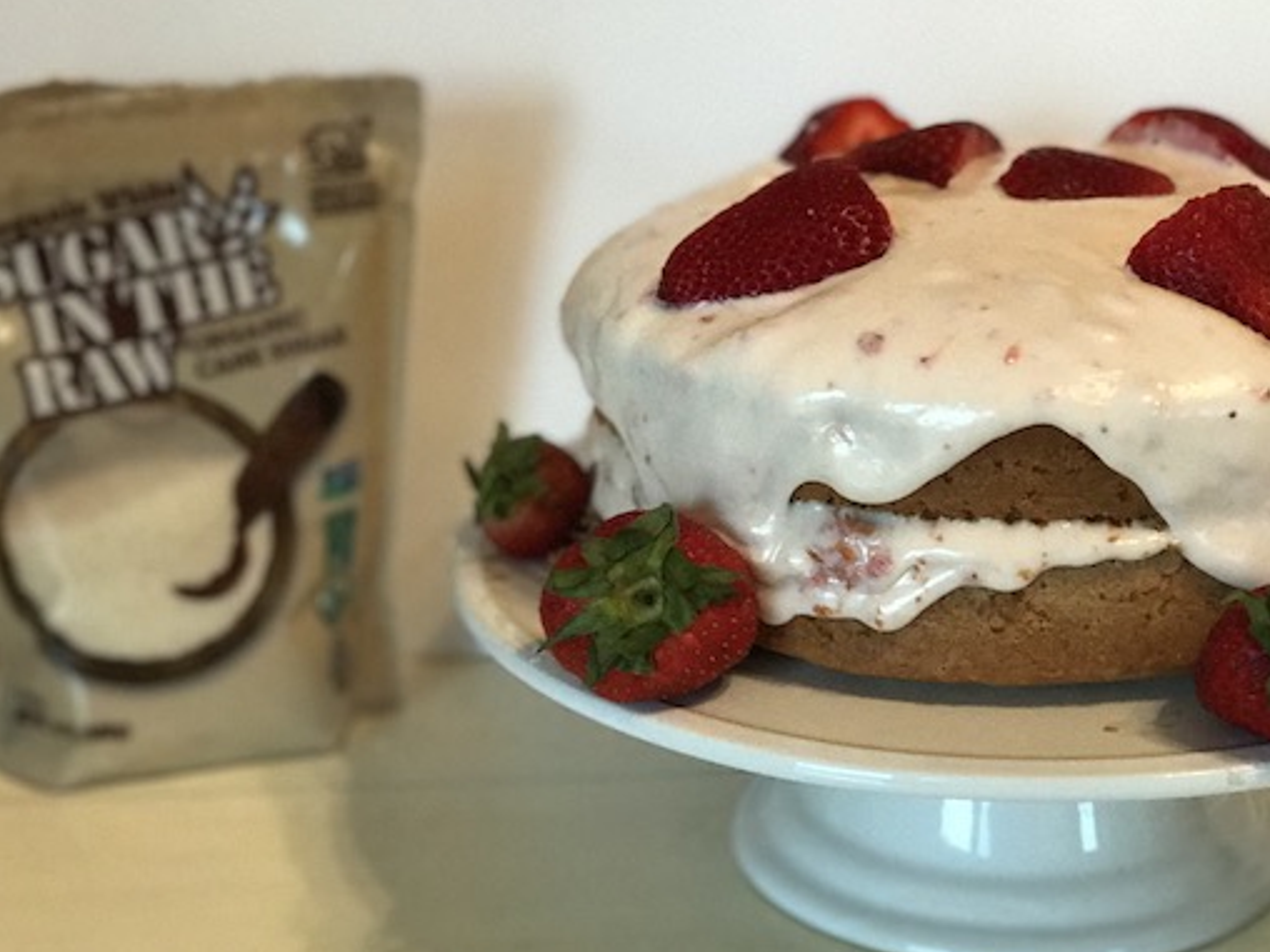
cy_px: 512
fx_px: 2678
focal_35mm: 73
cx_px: 768
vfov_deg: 20.2
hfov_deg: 26.6
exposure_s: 1/59
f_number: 2.8
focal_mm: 6.6
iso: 400
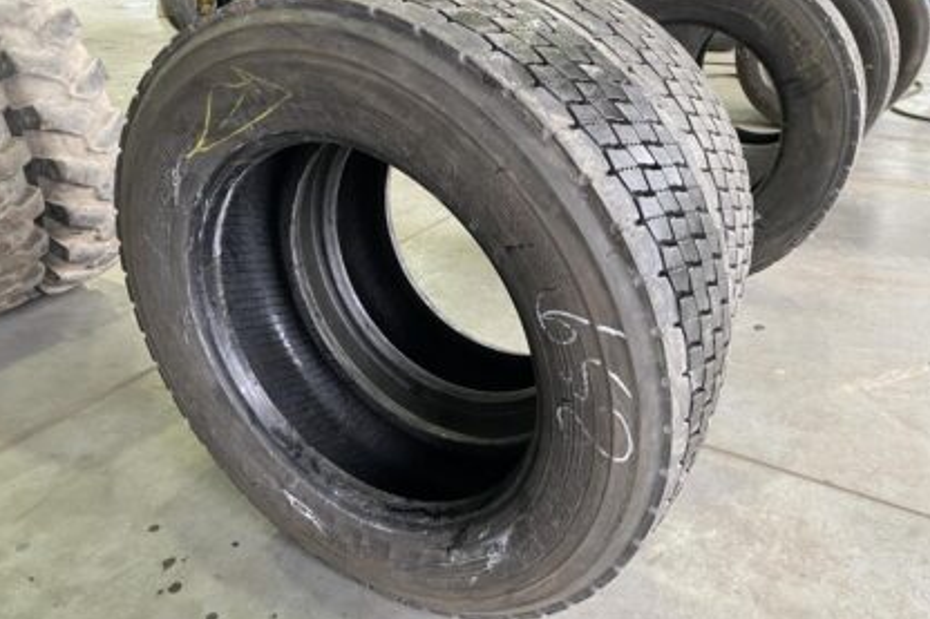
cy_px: 312
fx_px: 723
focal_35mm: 28
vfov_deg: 46.4
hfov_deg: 65.5
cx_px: 461
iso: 160
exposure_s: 1/50
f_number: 1.8
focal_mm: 4.25
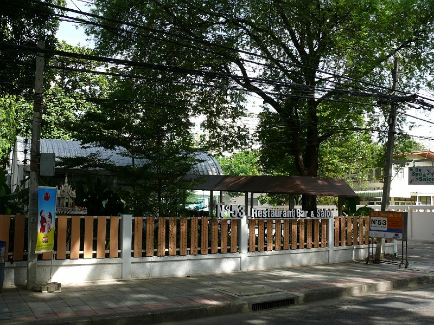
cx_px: 217
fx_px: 439
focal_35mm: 35
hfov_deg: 52.6
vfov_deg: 40.7
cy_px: 162
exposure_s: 1/200
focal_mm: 7.4
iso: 100
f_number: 4.5
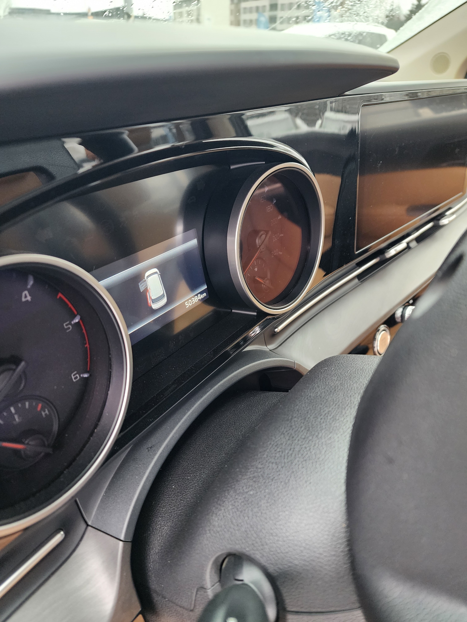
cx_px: 234
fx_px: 414
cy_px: 311
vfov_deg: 73.9
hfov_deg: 58.9
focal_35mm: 23
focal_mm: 6.4
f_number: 1.8
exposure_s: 1/120
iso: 640
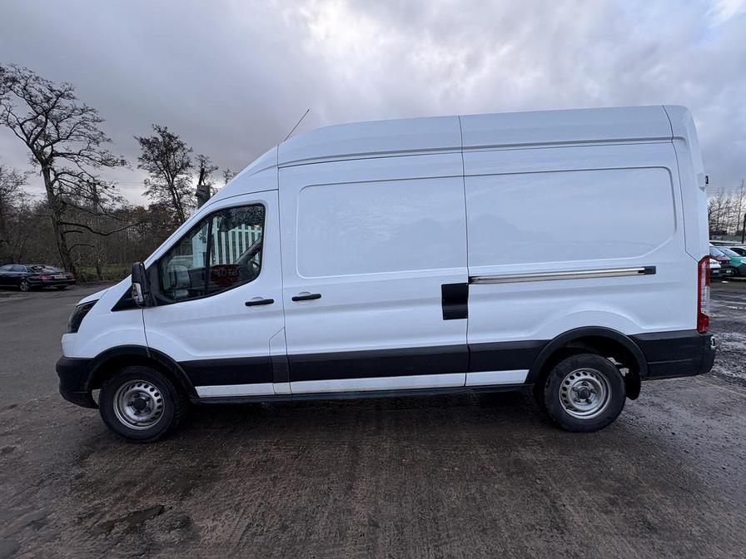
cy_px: 280
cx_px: 373
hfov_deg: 102.1
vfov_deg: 85.7
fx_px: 302
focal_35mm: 14
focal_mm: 2.22
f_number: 2.2
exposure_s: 1/354
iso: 40
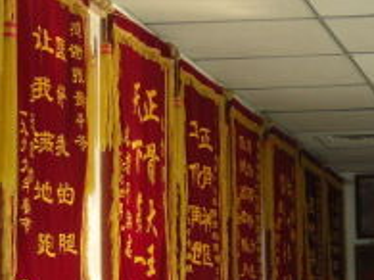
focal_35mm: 125
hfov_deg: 15.5
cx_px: 380
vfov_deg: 11.8
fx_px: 1350
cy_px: 198
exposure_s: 1/80
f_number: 2.8
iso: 200
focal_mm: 7.9
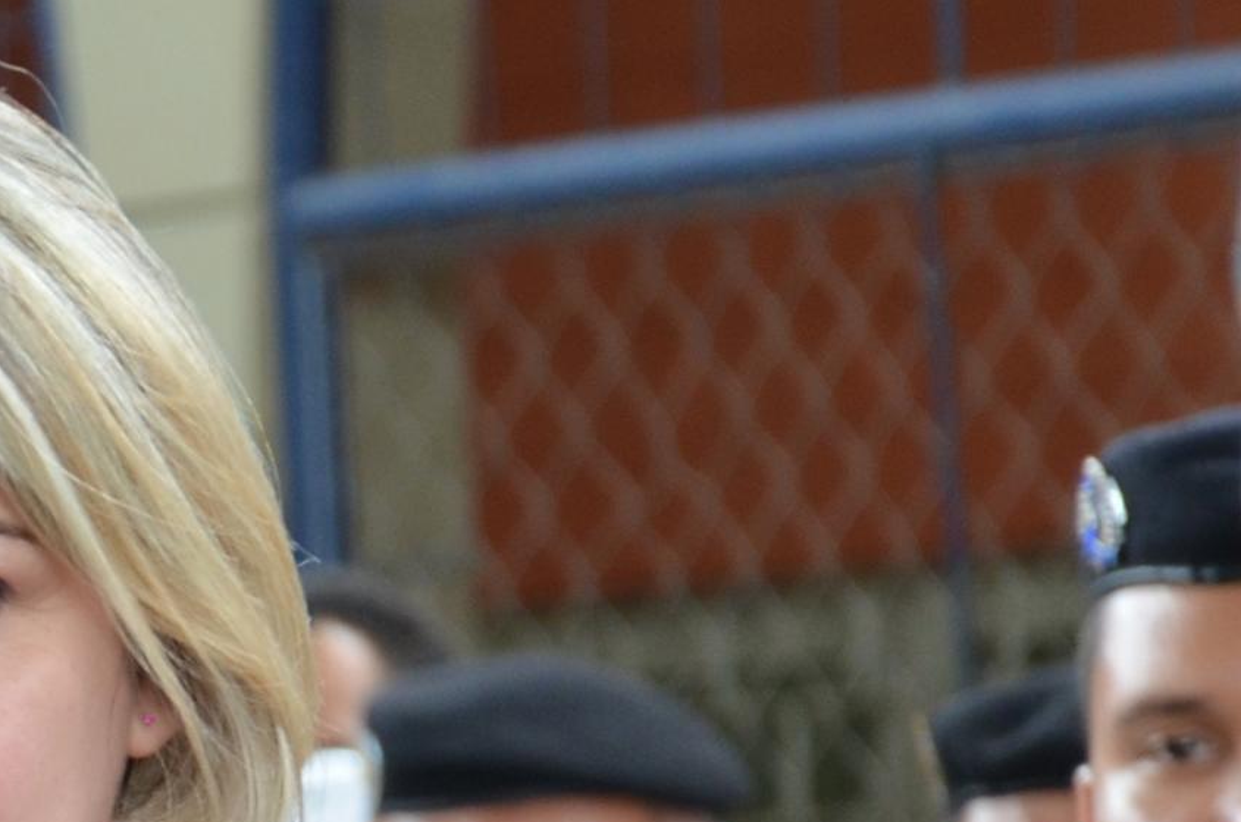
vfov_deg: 1.9
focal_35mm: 734
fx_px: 25266
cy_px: 1281
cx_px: -1620
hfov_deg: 2.8
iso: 450
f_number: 5.6
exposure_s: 1/60
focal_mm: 105
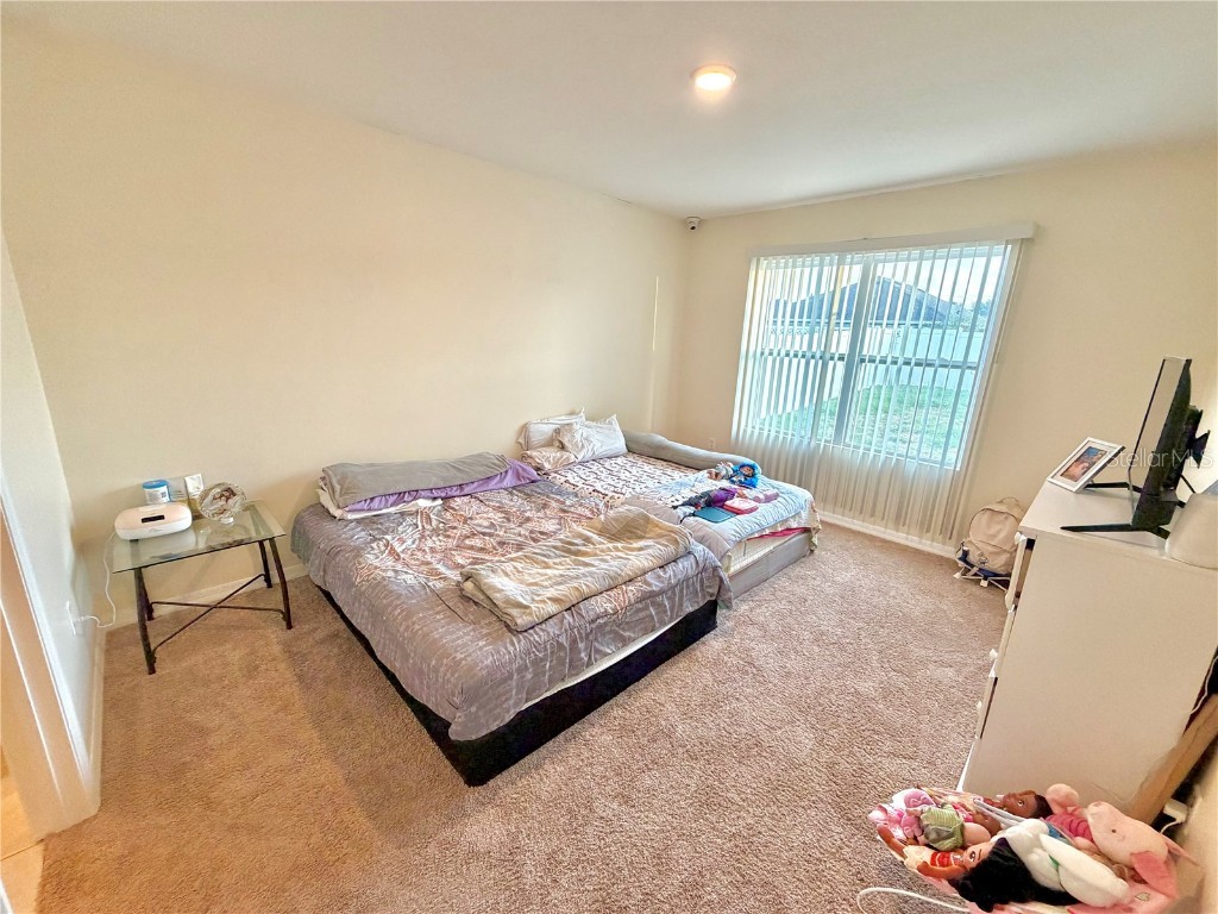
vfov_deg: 85.7
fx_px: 493
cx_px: 609
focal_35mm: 14
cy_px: 457
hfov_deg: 102.1
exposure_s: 1/60
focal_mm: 2.22
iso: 250
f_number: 2.2
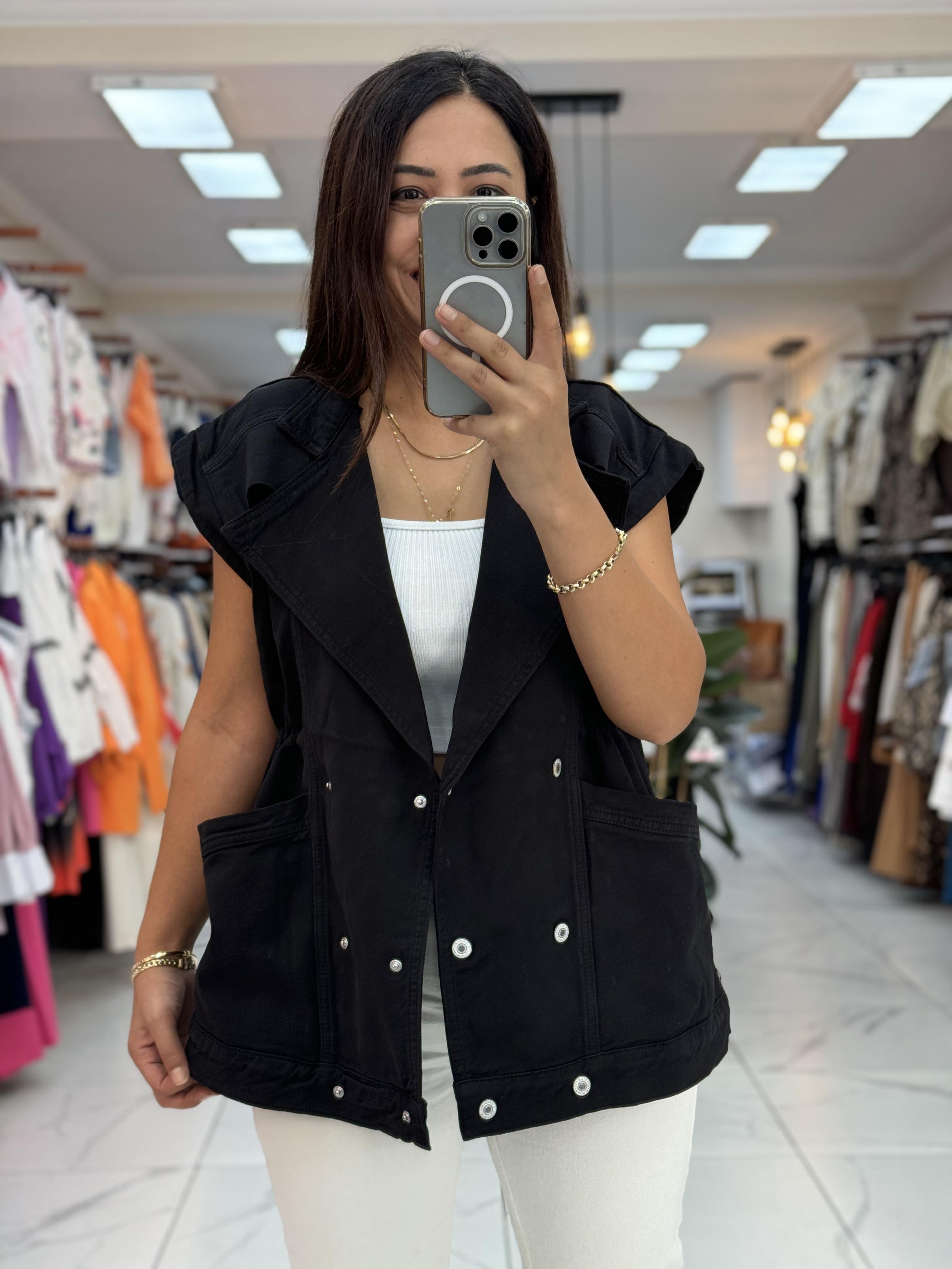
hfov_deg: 30.3
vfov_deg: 39.7
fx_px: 1760
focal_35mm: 48
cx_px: 476
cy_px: 634
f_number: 1.78
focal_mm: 6.76
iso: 125
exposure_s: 1/100
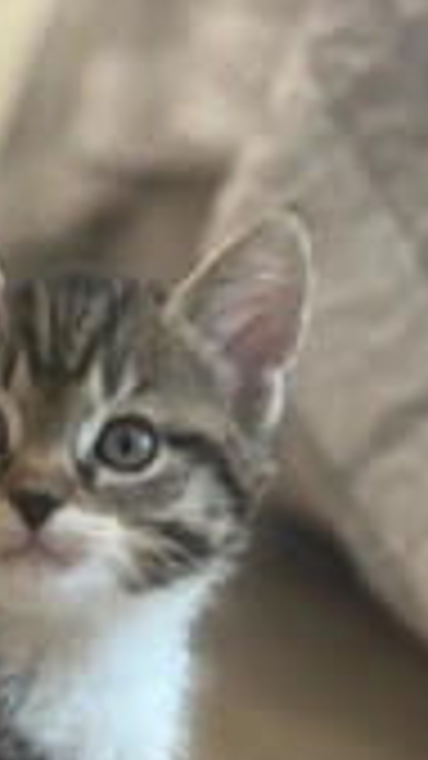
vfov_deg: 16.6
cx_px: -108
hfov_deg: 9.6
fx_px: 2503
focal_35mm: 124
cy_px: 890
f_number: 1.78
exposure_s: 1/50
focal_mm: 6.76
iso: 160
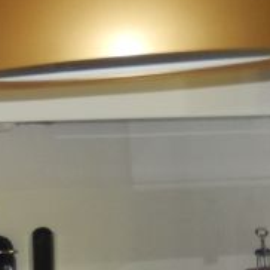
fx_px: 1094
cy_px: 414
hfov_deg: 13.8
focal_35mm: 124
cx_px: -10
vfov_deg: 13.2
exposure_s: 1/30
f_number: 3.4
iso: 200
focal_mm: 4.5
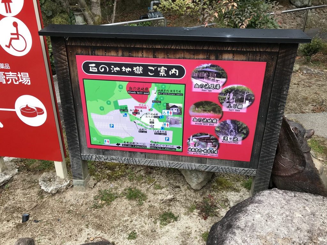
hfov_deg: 63.4
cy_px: 122
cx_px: 164
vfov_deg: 49.7
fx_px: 265
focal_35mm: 28
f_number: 1.8
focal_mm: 3.99
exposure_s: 1/123
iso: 20
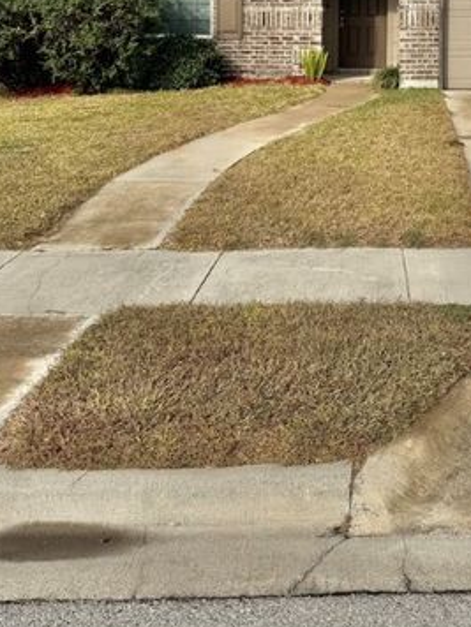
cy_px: 55
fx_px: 816
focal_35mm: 45
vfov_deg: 38.9
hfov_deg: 31.1
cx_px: 400
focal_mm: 6.76
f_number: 1.78
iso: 80
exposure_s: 1/9009
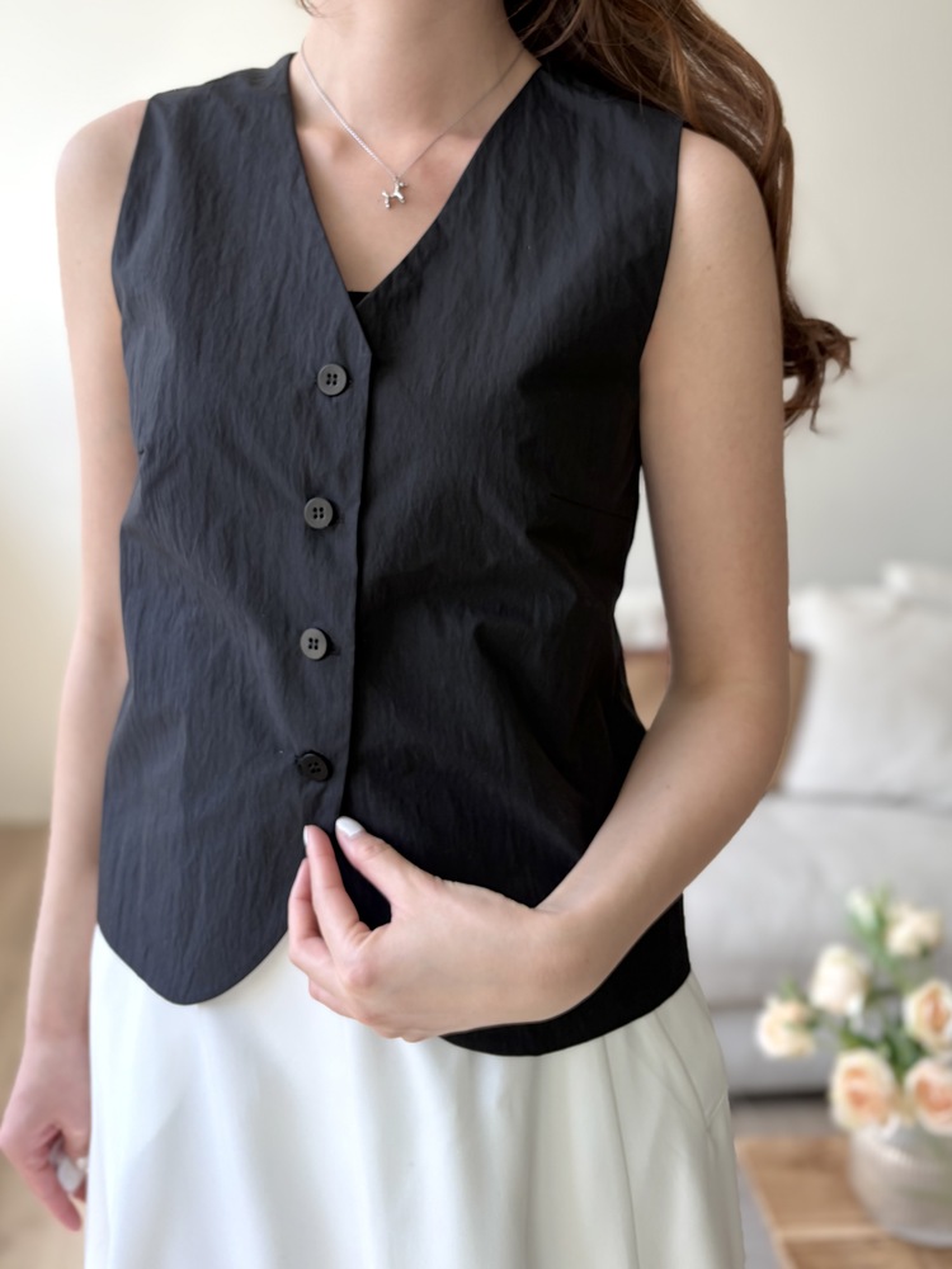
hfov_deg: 53.1
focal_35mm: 26
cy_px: 634
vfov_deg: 67.3
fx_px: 953
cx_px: 476
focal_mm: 5.96
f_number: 1.6
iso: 40
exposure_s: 1/173
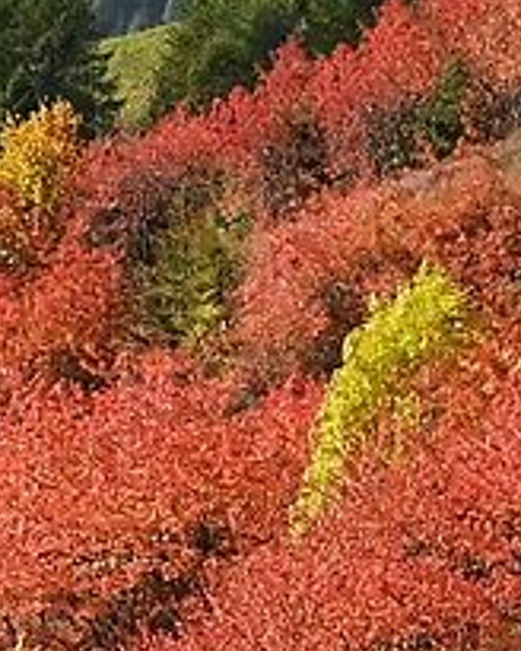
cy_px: 529
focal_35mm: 308
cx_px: -639
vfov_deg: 6.3
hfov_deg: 4.9
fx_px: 5937
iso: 100
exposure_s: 1/320
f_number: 8
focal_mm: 28
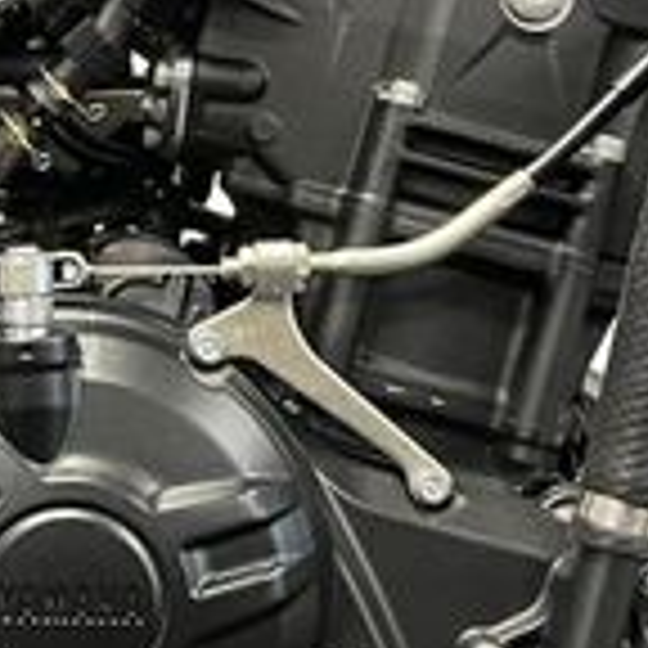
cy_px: 171
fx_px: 2160
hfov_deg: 16.7
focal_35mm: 102
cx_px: -18
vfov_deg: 17.0
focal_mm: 5.1
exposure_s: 1/33
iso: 500
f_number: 1.6
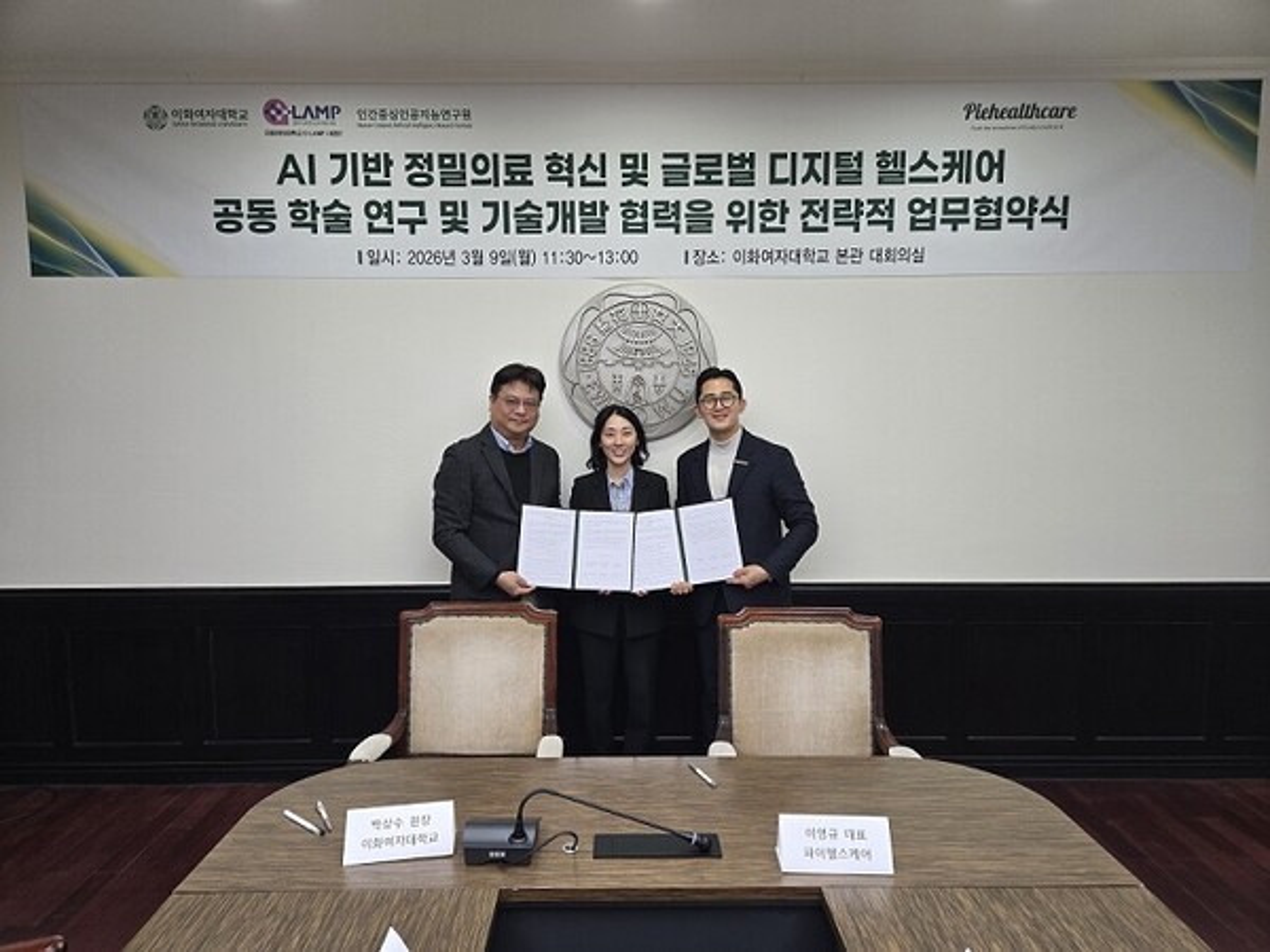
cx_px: 635
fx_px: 844
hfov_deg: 73.9
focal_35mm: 23
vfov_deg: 58.9
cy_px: 476
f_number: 1.8
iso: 64
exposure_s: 1/120
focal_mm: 5.4
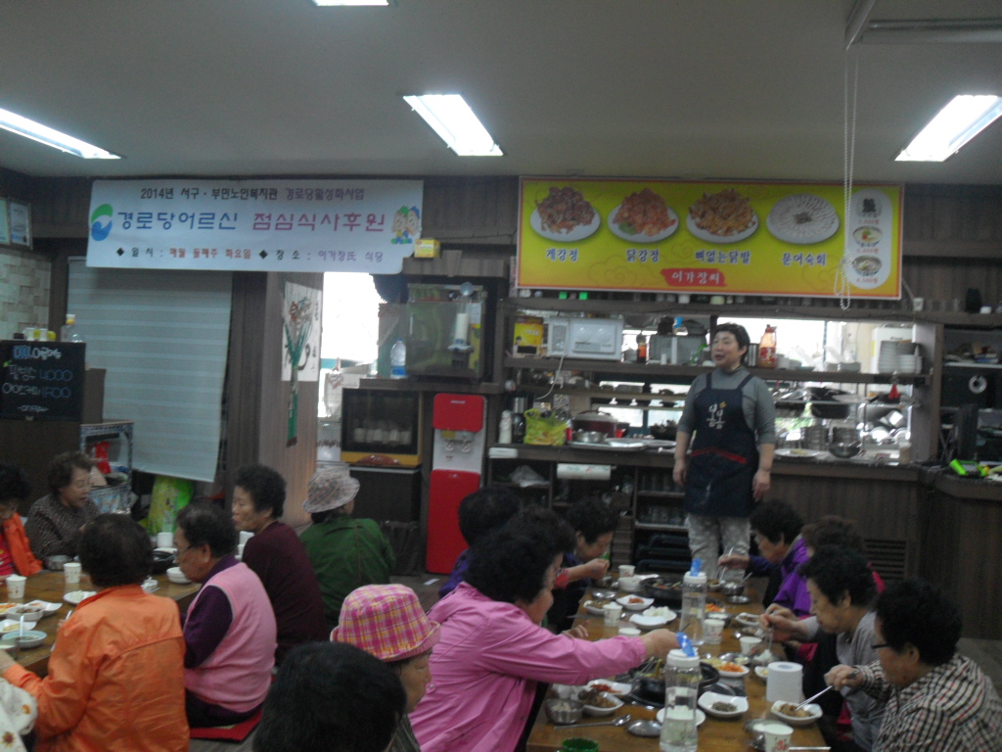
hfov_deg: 52.6
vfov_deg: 40.7
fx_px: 1013
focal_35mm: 35
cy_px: 376
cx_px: 501
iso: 120
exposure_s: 1/30
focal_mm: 6.2
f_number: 2.8
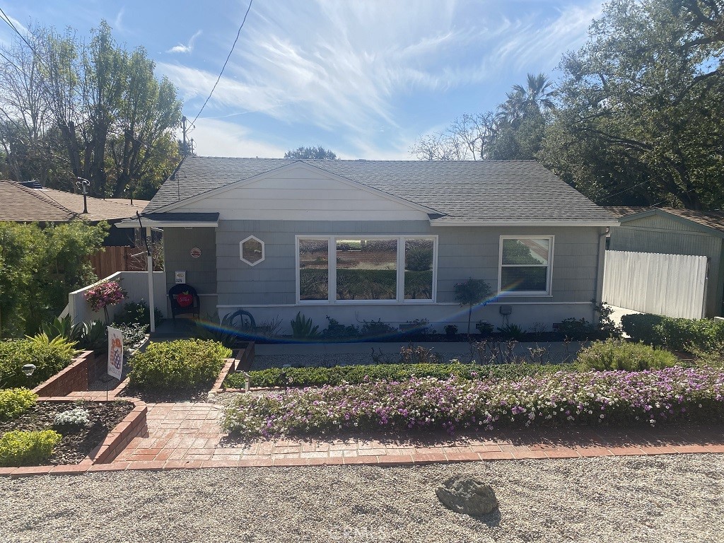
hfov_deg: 67.3
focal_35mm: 26
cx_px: 362
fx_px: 544
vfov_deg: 53.1
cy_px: 272
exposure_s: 1/3984
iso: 32
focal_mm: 4.25
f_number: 1.8
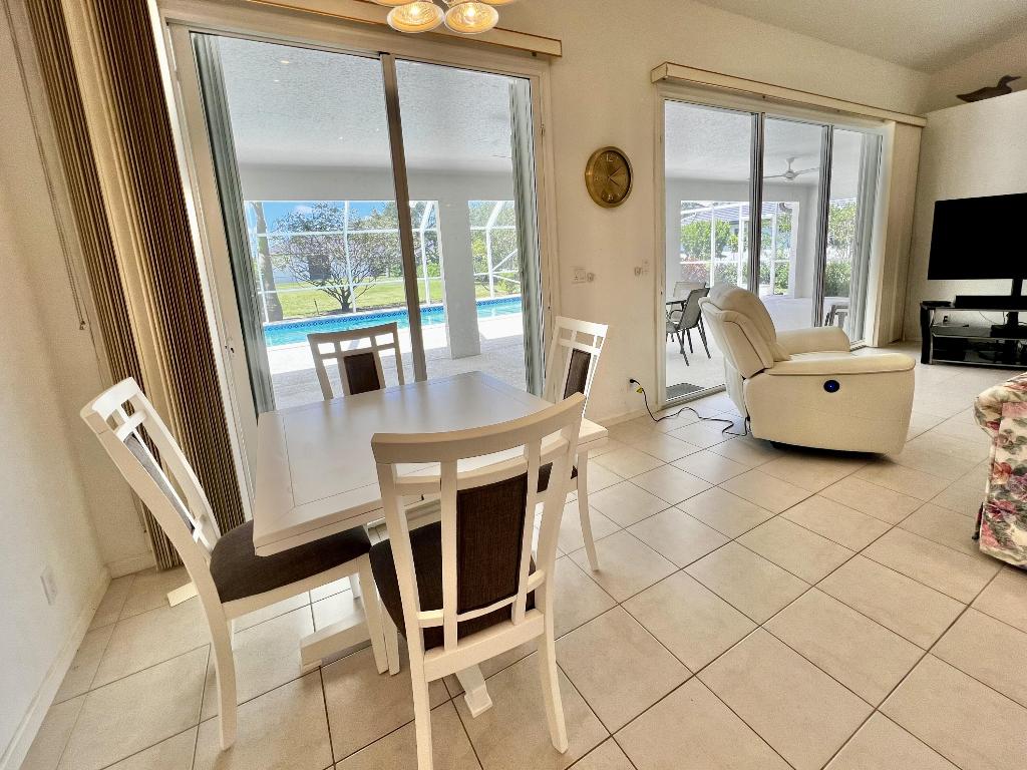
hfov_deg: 106.2
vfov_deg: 89.9
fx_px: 386
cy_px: 385
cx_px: 514
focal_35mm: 13
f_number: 1.8
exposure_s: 1/120
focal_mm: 1.57
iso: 32
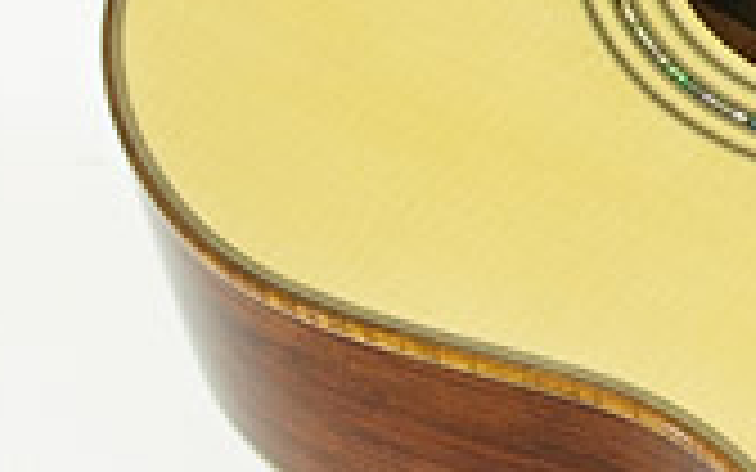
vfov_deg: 7.2
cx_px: 1264
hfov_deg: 10.9
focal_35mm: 182
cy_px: 346
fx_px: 3750
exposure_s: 1/1.43
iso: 400
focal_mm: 30
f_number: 16
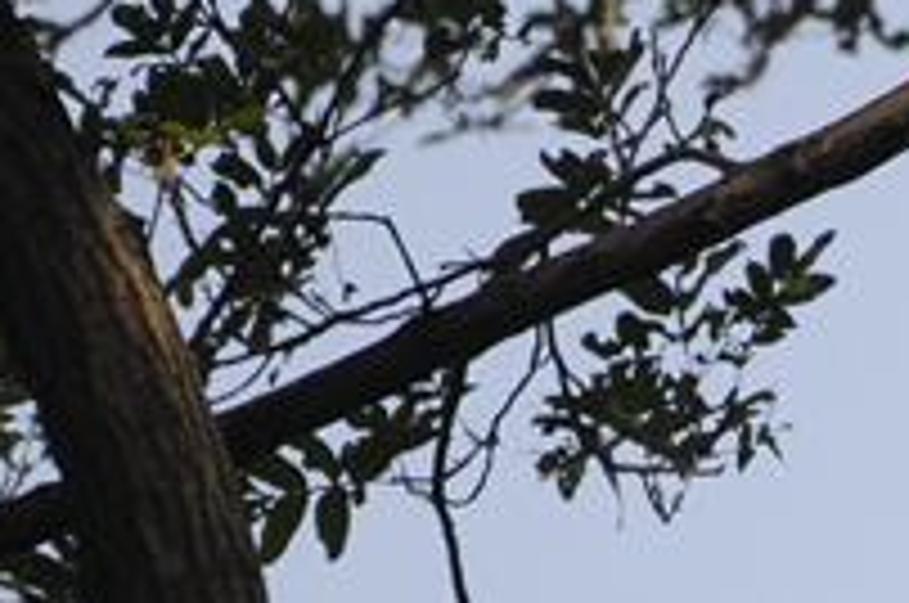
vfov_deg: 0.8
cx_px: 1404
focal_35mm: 1778
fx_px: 44823
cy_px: 812
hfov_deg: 1.2
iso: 400
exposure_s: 1/800
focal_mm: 300
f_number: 5.6
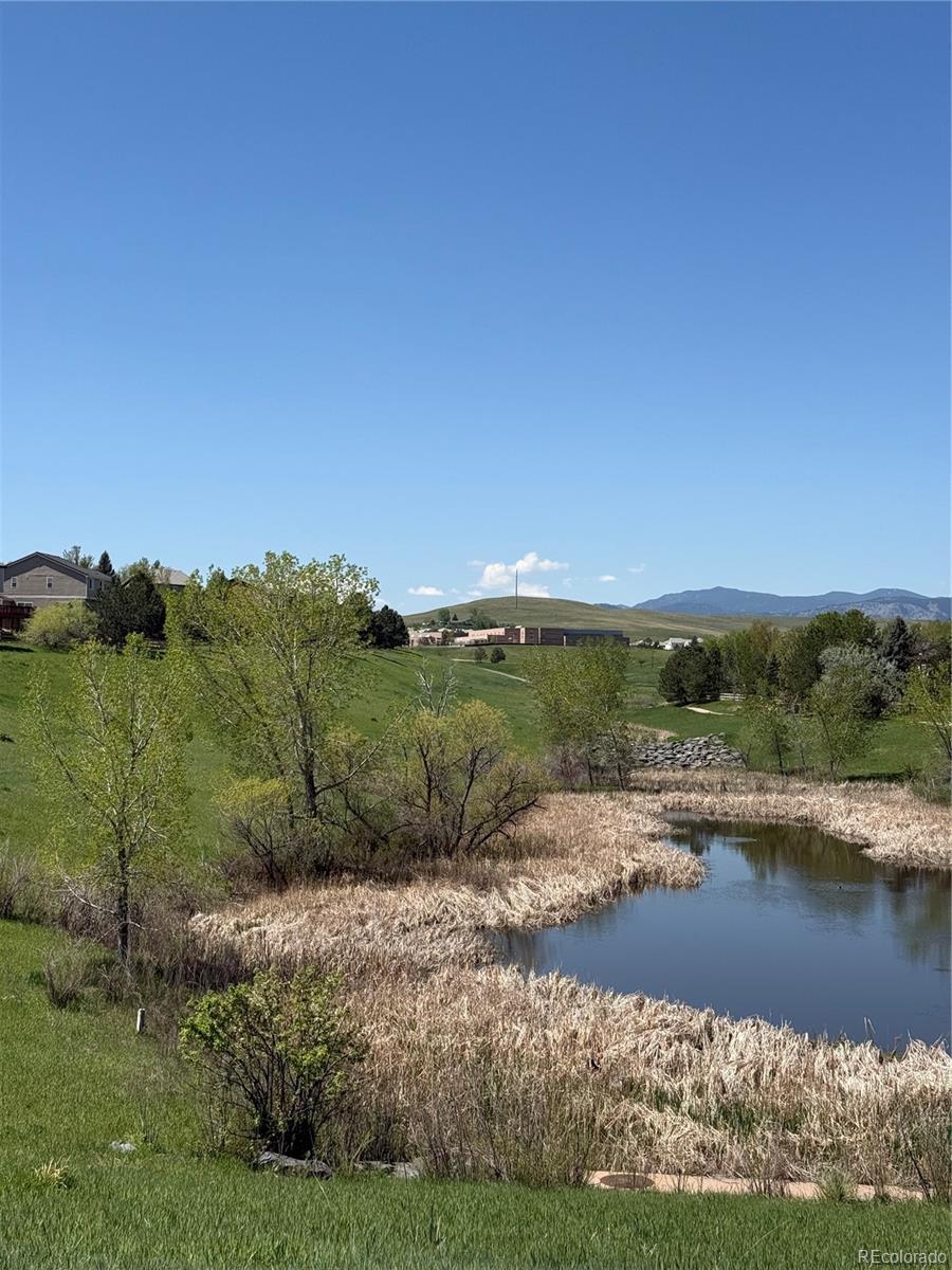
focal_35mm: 48
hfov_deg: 30.3
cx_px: 476
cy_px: 635
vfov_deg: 39.7
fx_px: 1760
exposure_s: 1/6024
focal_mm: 6.76
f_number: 1.78
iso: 64
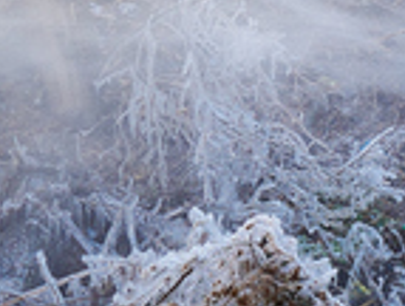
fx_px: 1994
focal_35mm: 170
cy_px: 177
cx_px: 804
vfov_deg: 8.8
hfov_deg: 10.6
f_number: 2.8
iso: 125
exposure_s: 1/100
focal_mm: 35
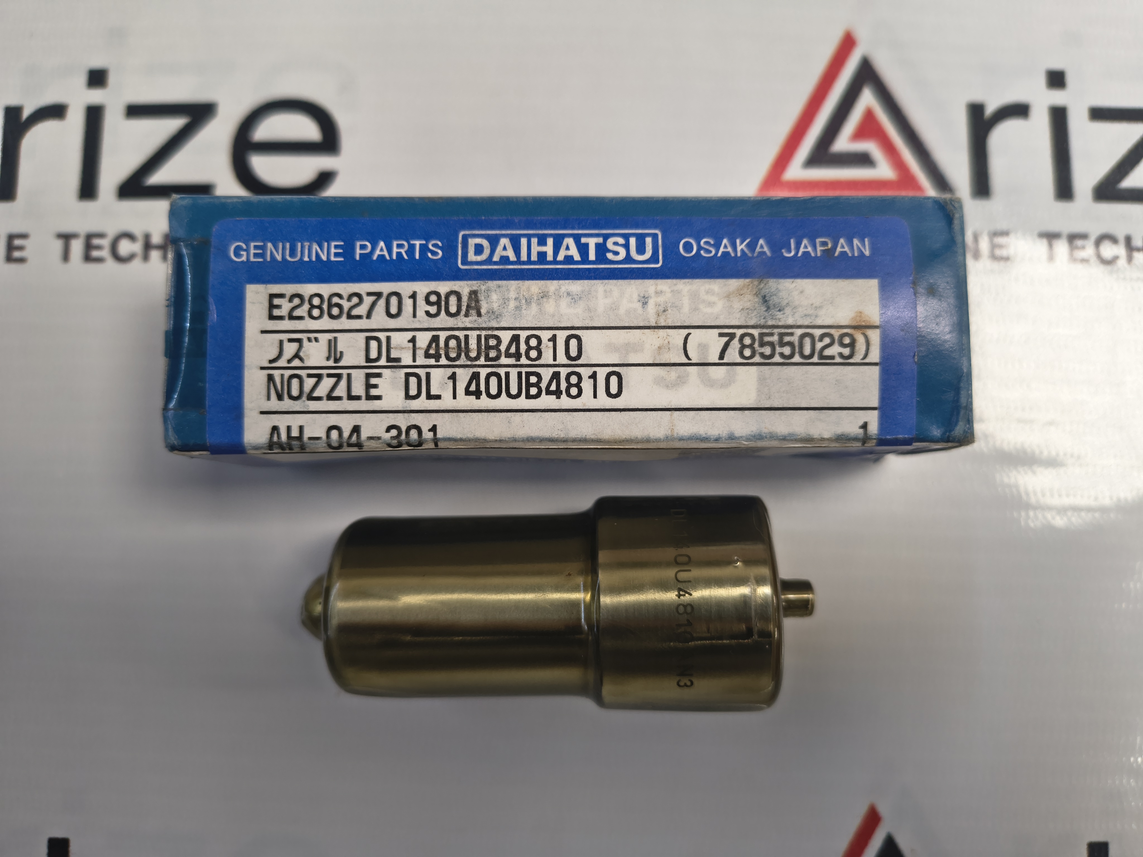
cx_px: 572
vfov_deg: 58.9
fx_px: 759
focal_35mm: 23
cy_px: 428
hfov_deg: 73.9
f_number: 1.8
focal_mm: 5.56
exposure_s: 1/100
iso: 400
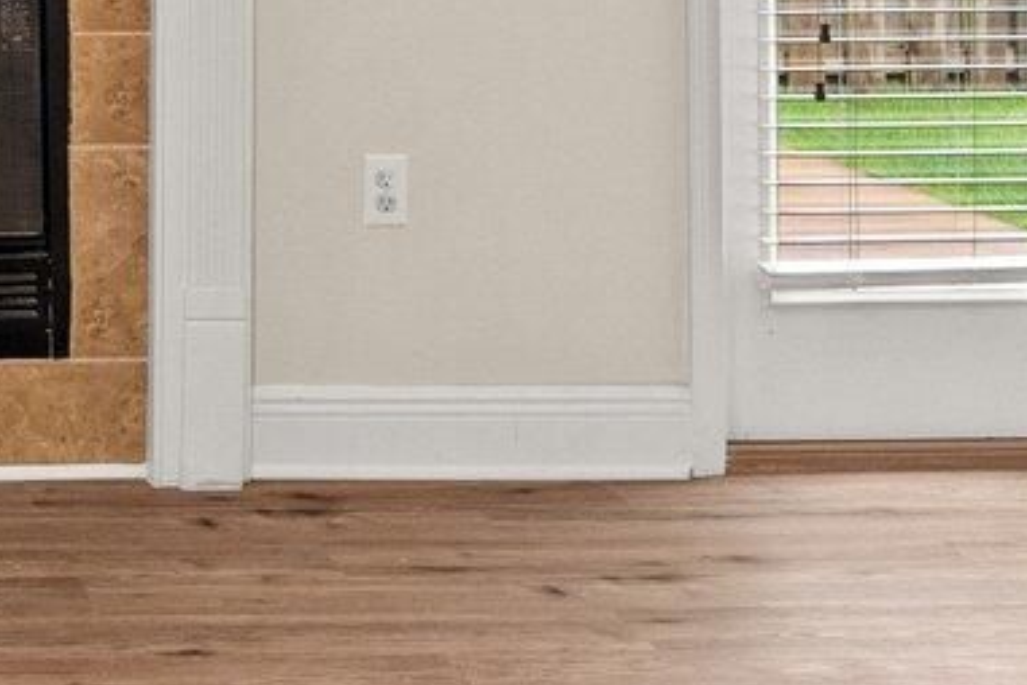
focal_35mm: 89
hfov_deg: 20.8
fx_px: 2530
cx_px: -321
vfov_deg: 14.4
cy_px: -322
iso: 400
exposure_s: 1.3
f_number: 8
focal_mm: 11
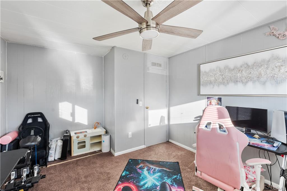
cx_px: 144
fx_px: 128
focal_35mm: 16
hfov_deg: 96.8
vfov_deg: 73.7
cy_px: 96
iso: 250
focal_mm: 16
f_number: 7.1
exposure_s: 1/3
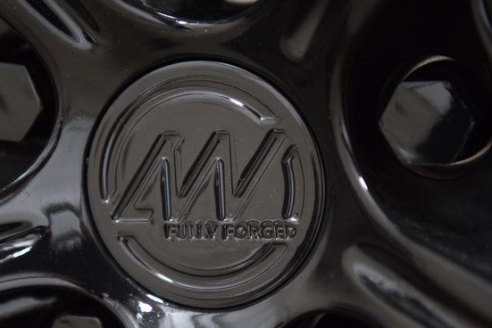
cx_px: 209
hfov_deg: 16.8
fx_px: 1668
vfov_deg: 11.2
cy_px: 169
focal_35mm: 122
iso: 1600
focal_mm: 70
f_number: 2.8
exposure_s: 1/25
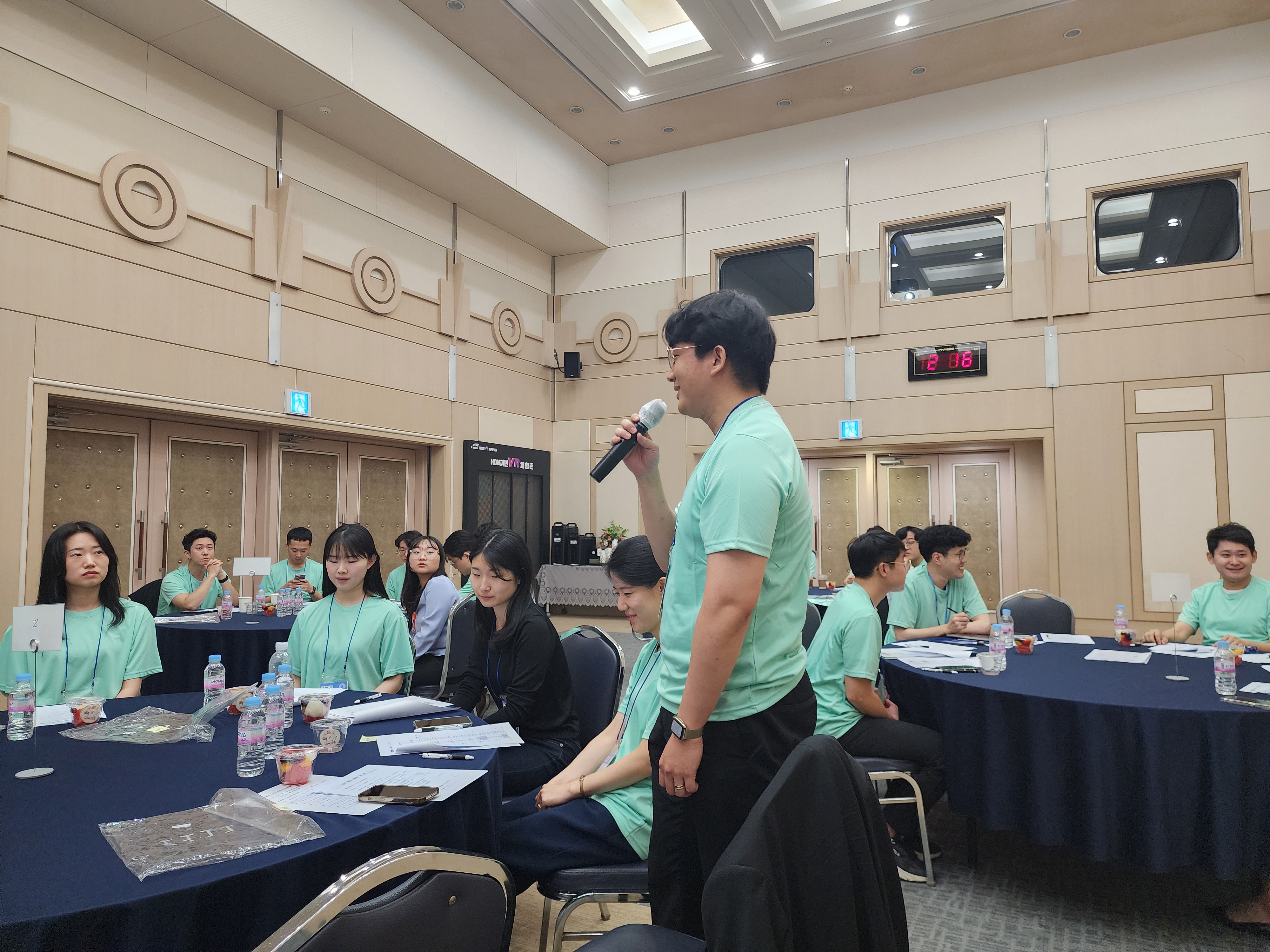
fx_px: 844
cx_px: 635
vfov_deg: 58.9
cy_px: 476
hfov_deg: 73.9
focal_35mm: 23
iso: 500
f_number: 1.8
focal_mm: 6.4
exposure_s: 1/120
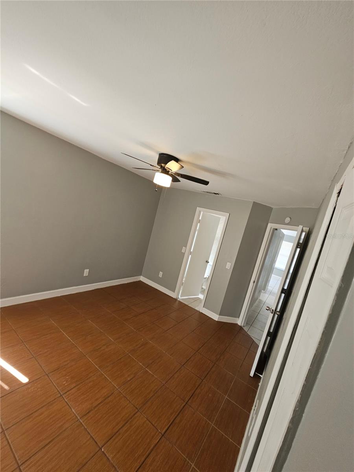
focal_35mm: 13
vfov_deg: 106.2
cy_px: 236
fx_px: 177
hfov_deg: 89.9
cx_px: 177
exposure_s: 1/66
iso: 125
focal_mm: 2.2
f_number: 2.2
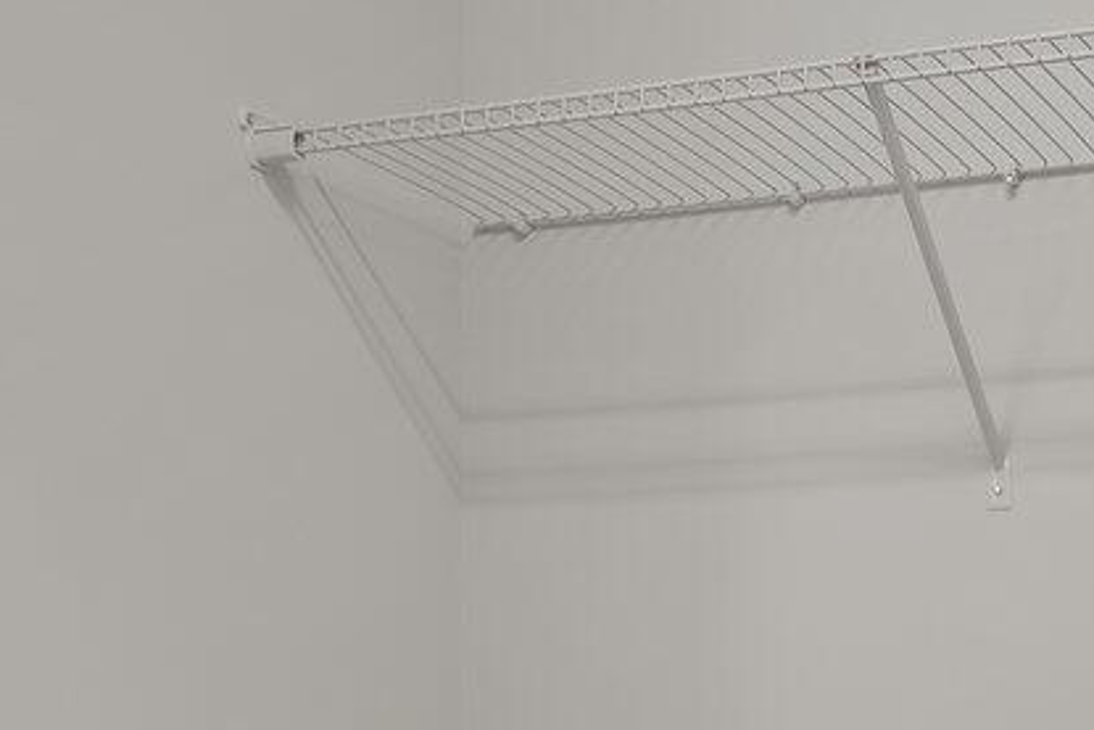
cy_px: 863
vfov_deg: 17.6
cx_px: 1091
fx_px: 2249
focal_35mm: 74
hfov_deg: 25.9
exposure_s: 1/3
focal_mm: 15
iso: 200
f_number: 7.1
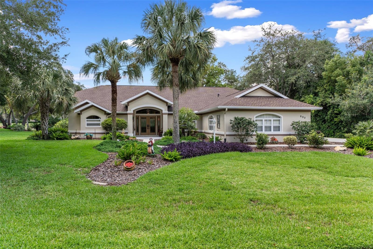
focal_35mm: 24
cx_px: 186
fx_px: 249
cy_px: 124
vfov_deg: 53.1
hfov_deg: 73.8
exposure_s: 1/50
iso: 100
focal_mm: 16
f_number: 8
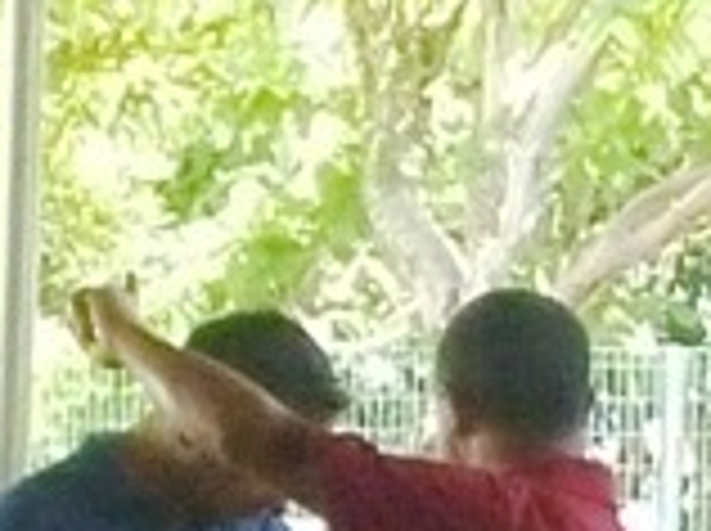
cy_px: 855
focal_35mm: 454
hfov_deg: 4.3
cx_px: 1386
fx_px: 9311
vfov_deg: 3.3
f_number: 6.5
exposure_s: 1/250
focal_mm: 20
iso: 2000
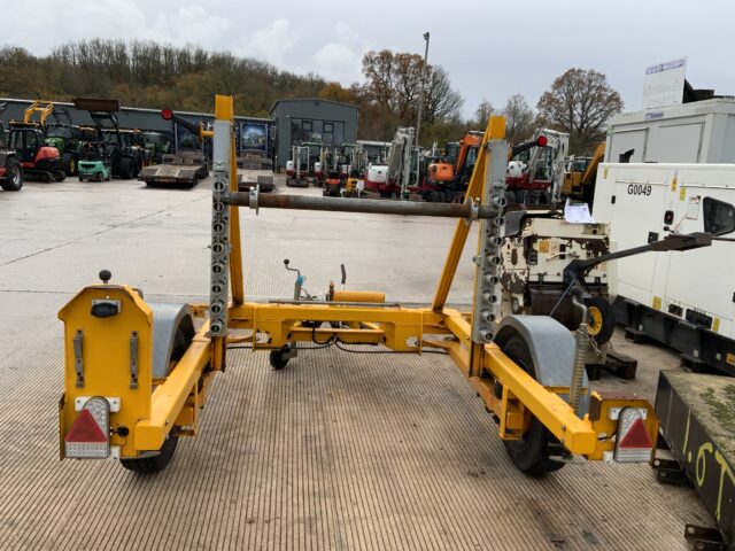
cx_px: 368
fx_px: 616
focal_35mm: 29
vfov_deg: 48.2
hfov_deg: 61.7
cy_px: 276
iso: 16
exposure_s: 1/409
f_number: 1.8
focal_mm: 3
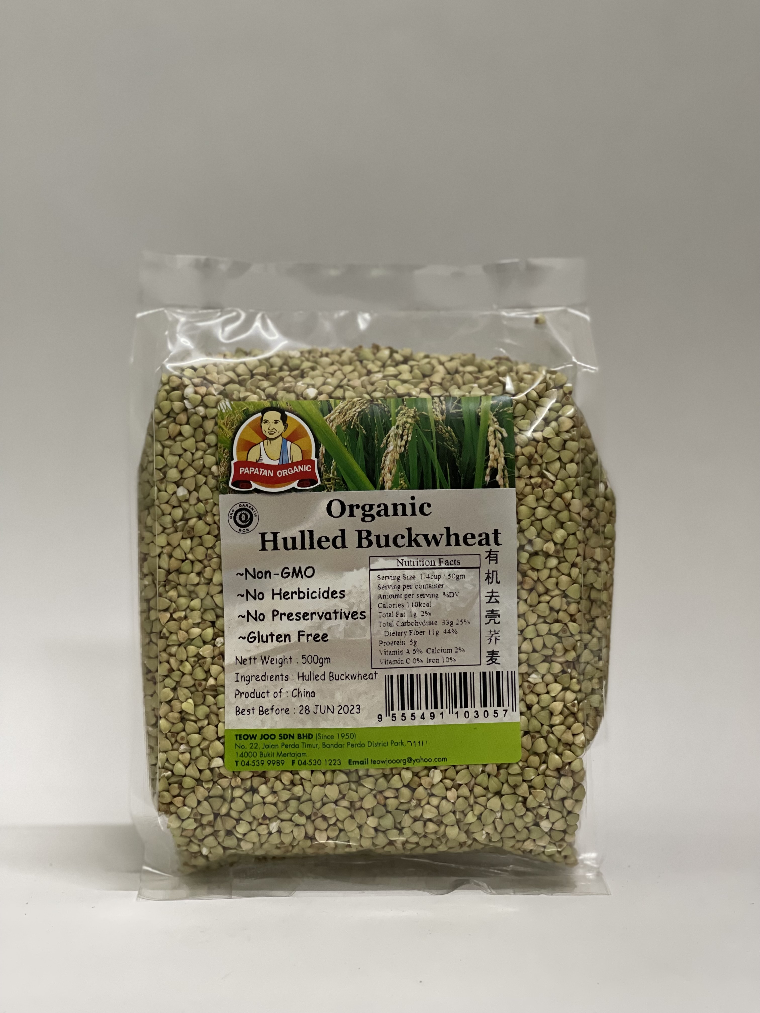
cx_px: 380
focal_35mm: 64
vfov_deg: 30.3
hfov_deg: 22.9
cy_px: 506
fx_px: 1874
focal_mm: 7.5
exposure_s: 1/33
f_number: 2.2
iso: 400
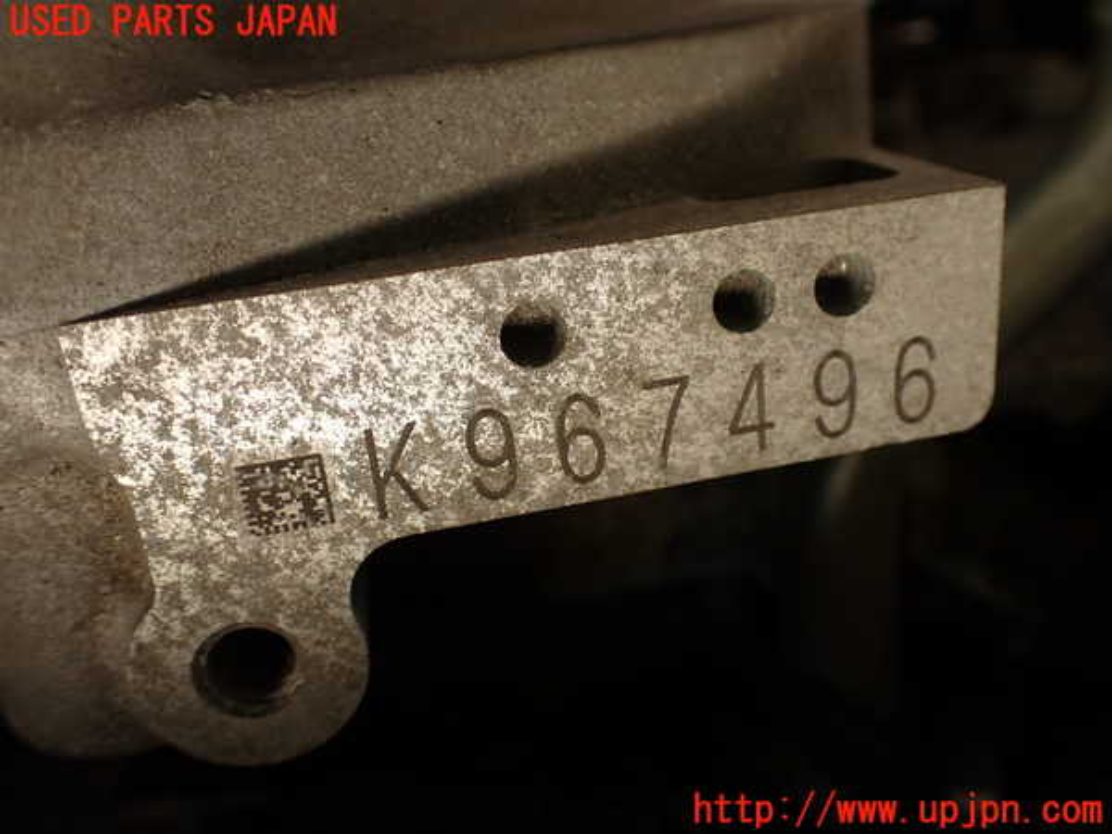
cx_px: 556
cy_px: 417
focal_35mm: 32
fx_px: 1028
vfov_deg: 44.2
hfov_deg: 56.8
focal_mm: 5.79
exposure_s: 1/100
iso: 100
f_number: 2.4
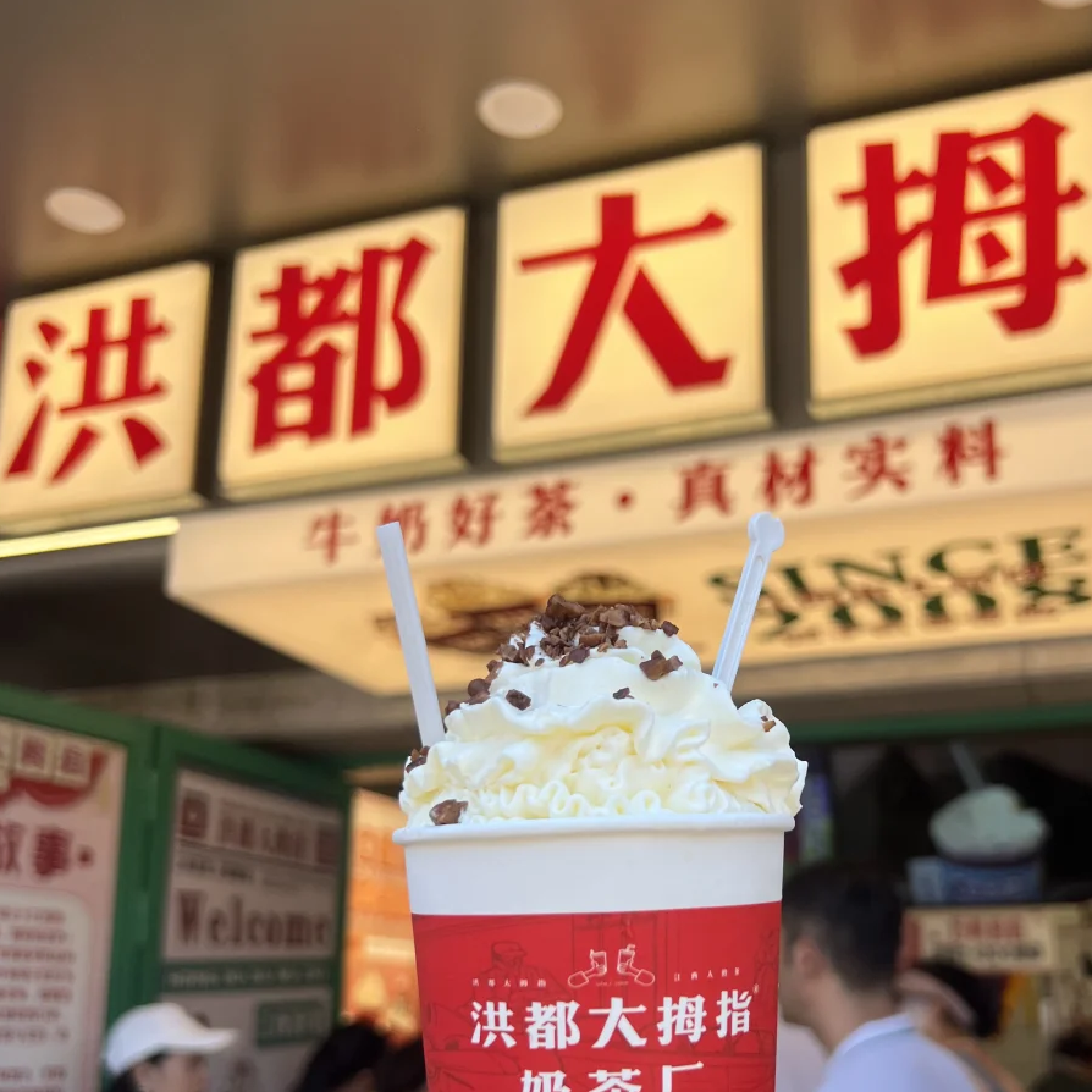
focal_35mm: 37
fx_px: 1321
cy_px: 708
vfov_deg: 44.4
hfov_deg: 44.8
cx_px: 639
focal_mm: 5.7
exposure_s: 1/1058
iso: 50
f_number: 1.5
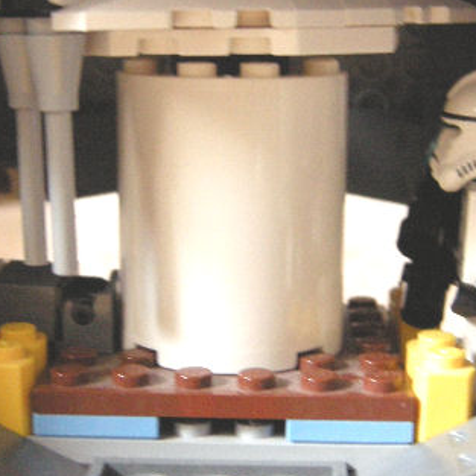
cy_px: 245
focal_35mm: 79
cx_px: 249
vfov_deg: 21.9
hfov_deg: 21.9
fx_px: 1229
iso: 400
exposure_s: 1/17.8
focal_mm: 7.5
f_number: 2.7
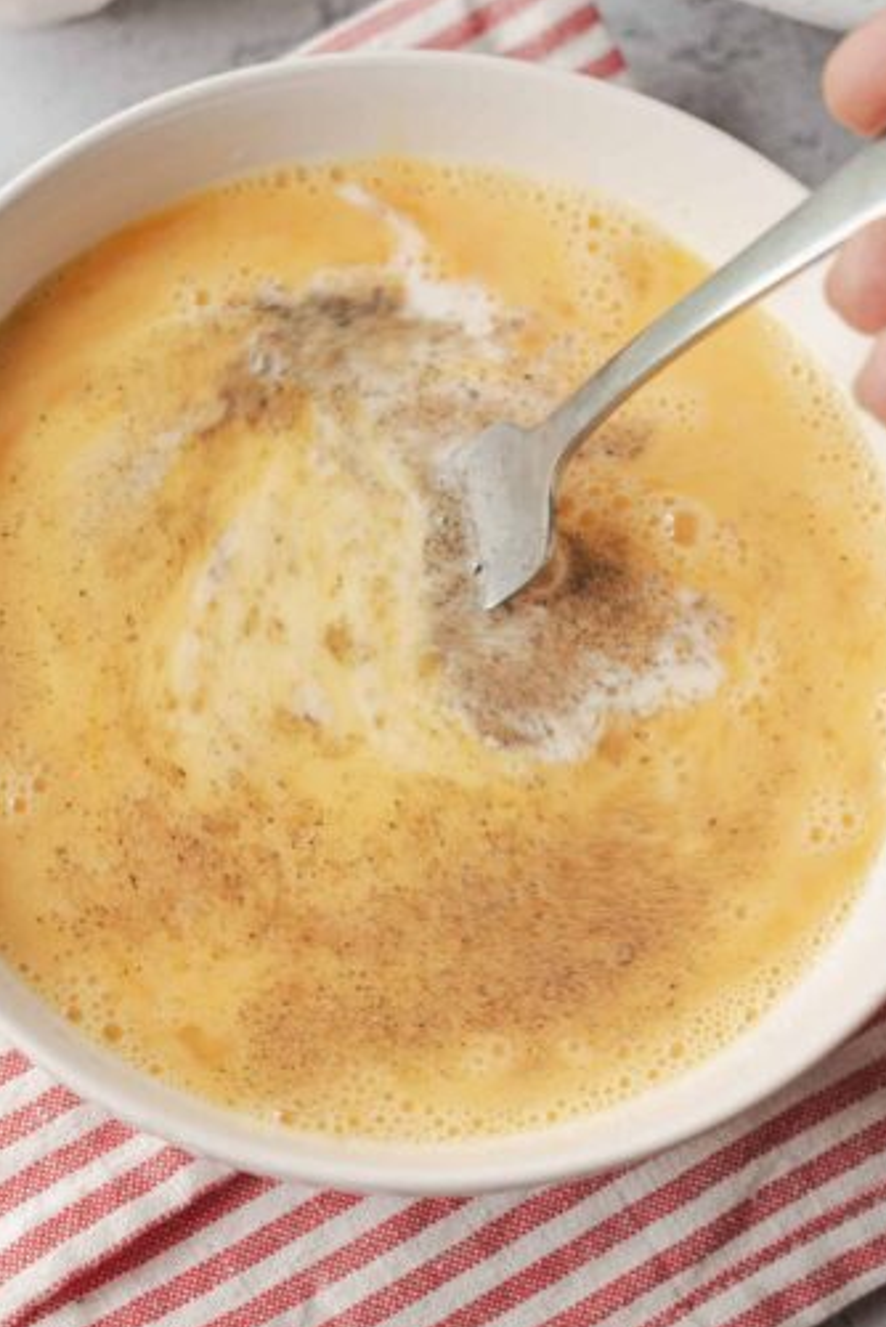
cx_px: 320
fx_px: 2765
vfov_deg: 27.0
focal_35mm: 75
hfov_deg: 18.2
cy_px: 706
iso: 125
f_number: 4
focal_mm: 50
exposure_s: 1/8
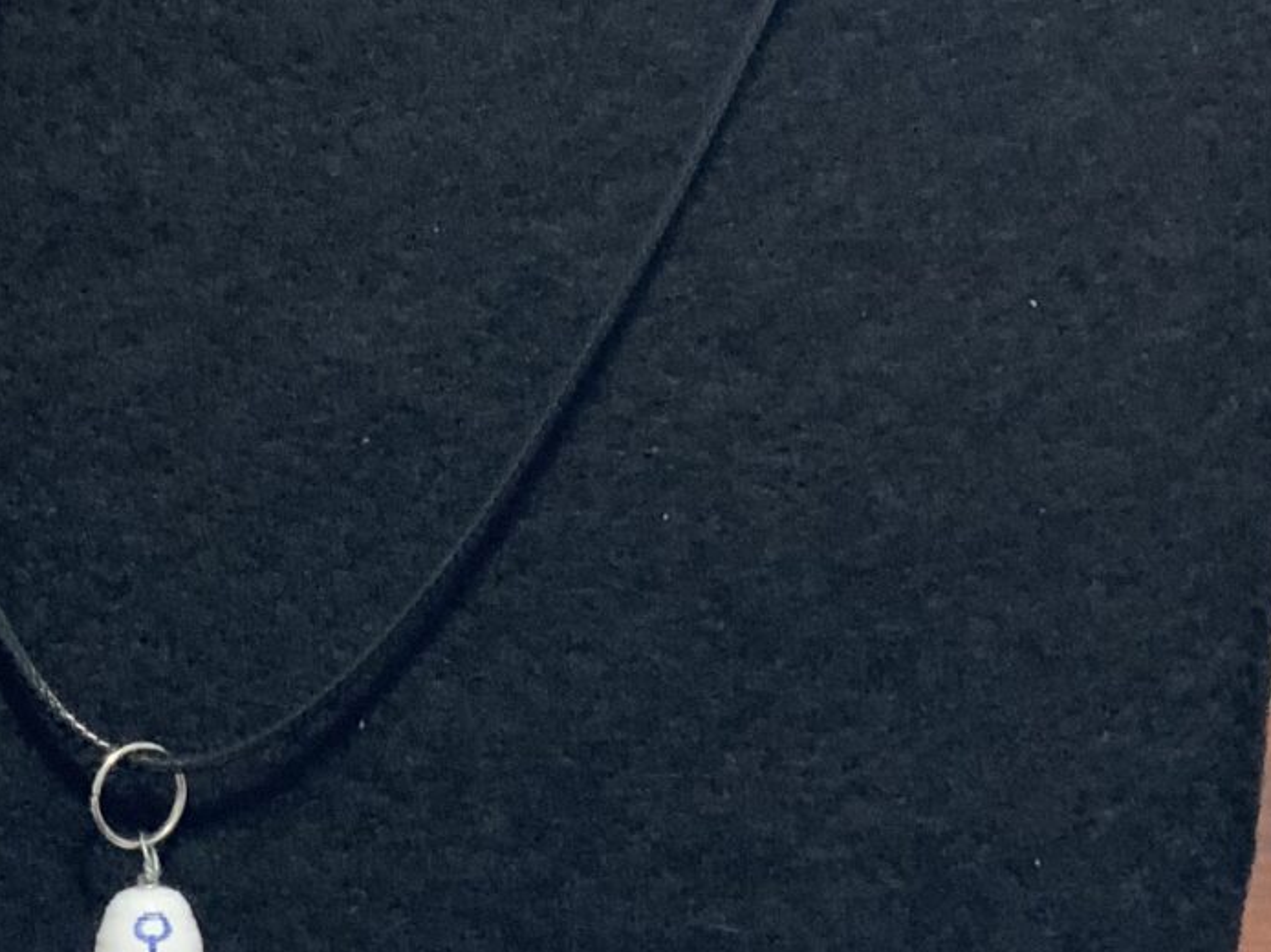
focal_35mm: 107
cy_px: 308
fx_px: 3927
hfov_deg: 18.1
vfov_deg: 13.8
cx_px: 137
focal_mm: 3
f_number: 1.8
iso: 200
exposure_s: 1/40
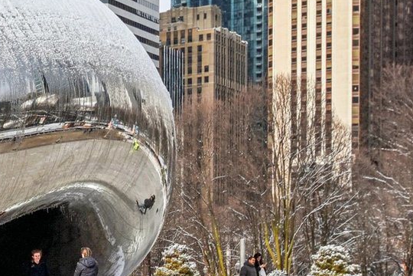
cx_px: -114
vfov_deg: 15.2
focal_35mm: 90
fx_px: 1032
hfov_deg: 20.7
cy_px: 98
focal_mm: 20
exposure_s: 1/1600
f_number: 8
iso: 400
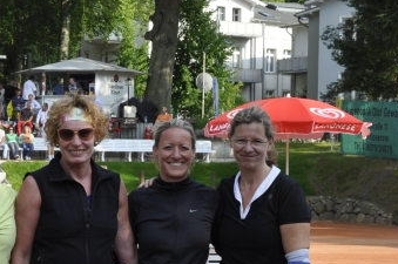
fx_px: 1435
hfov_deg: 15.7
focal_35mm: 130
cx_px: 86
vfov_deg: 10.4
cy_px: 265
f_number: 8
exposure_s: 1/250
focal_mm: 30
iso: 200
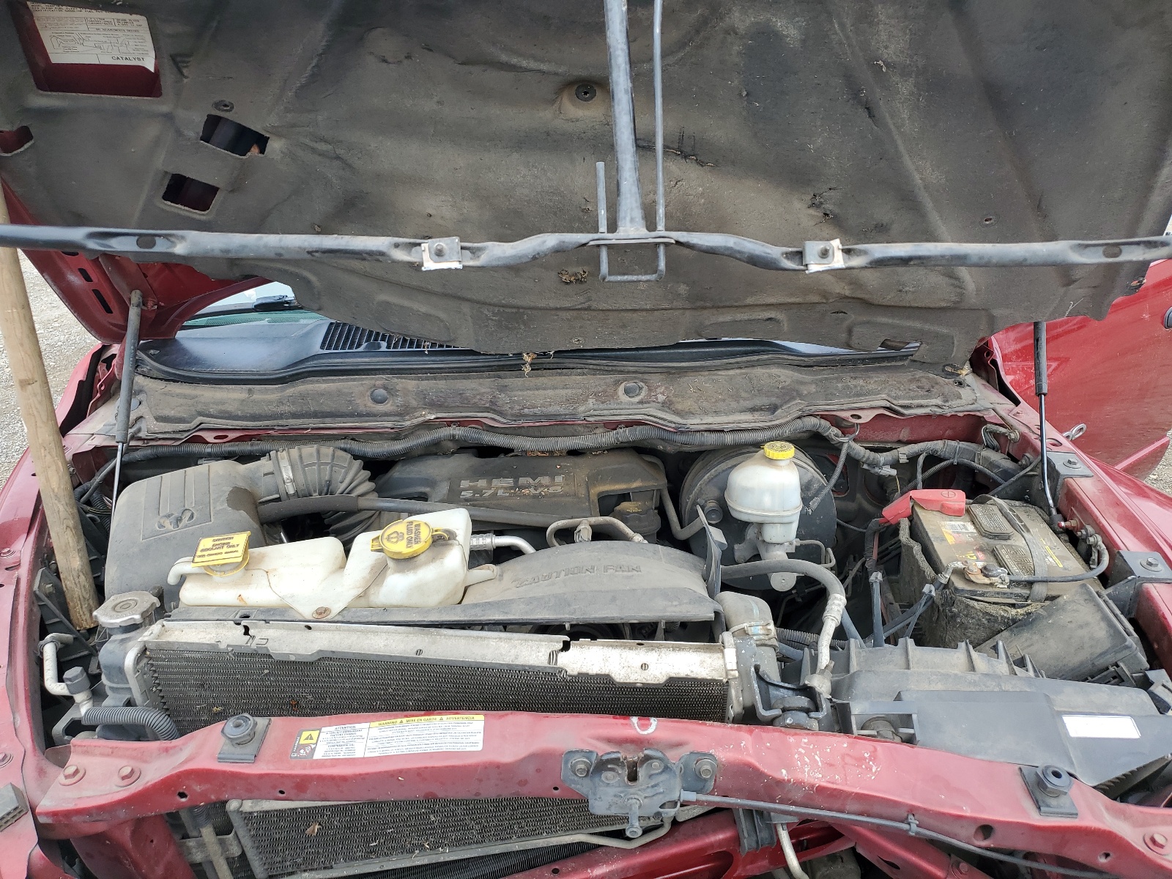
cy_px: 440
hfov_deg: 67.3
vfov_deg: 53.1
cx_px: 586
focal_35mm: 26
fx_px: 880
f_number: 1.5
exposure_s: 1/667
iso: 50
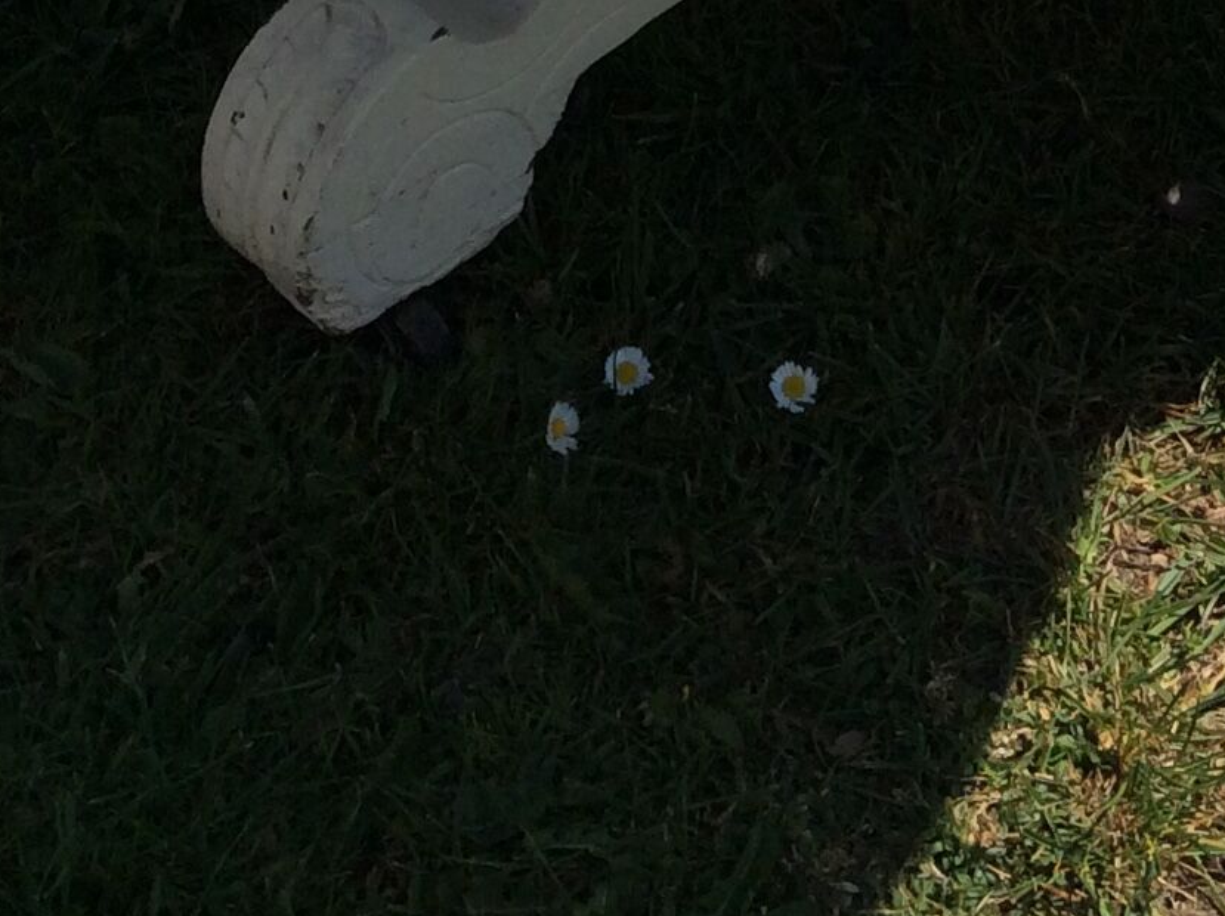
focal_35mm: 100
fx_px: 3535
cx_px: 959
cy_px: -368
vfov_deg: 14.0
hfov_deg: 19.5
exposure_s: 1/1845
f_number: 2.4
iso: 32
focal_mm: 3.3
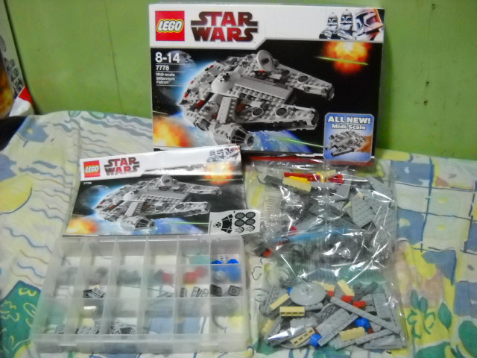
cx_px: 238
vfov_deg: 35.1
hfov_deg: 45.8
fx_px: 565
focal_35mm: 41
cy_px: 179
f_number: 3.1
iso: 800
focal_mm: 6.72
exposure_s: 1/11
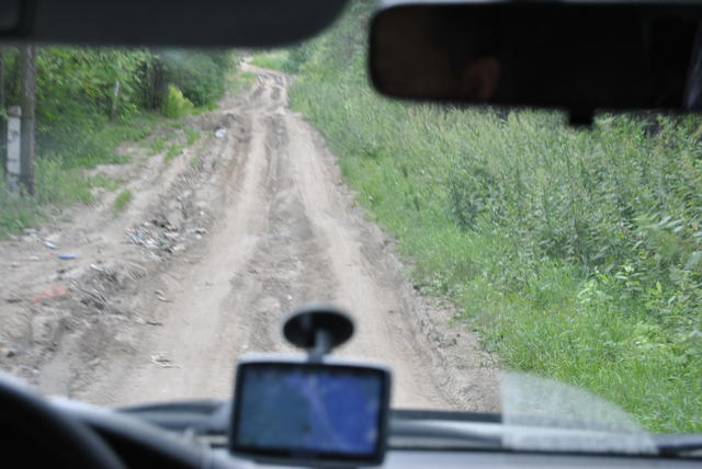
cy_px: 234
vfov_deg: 16.6
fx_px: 1610
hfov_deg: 24.6
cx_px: 351
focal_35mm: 82
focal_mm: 55
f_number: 5.6
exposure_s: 1/80
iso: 200
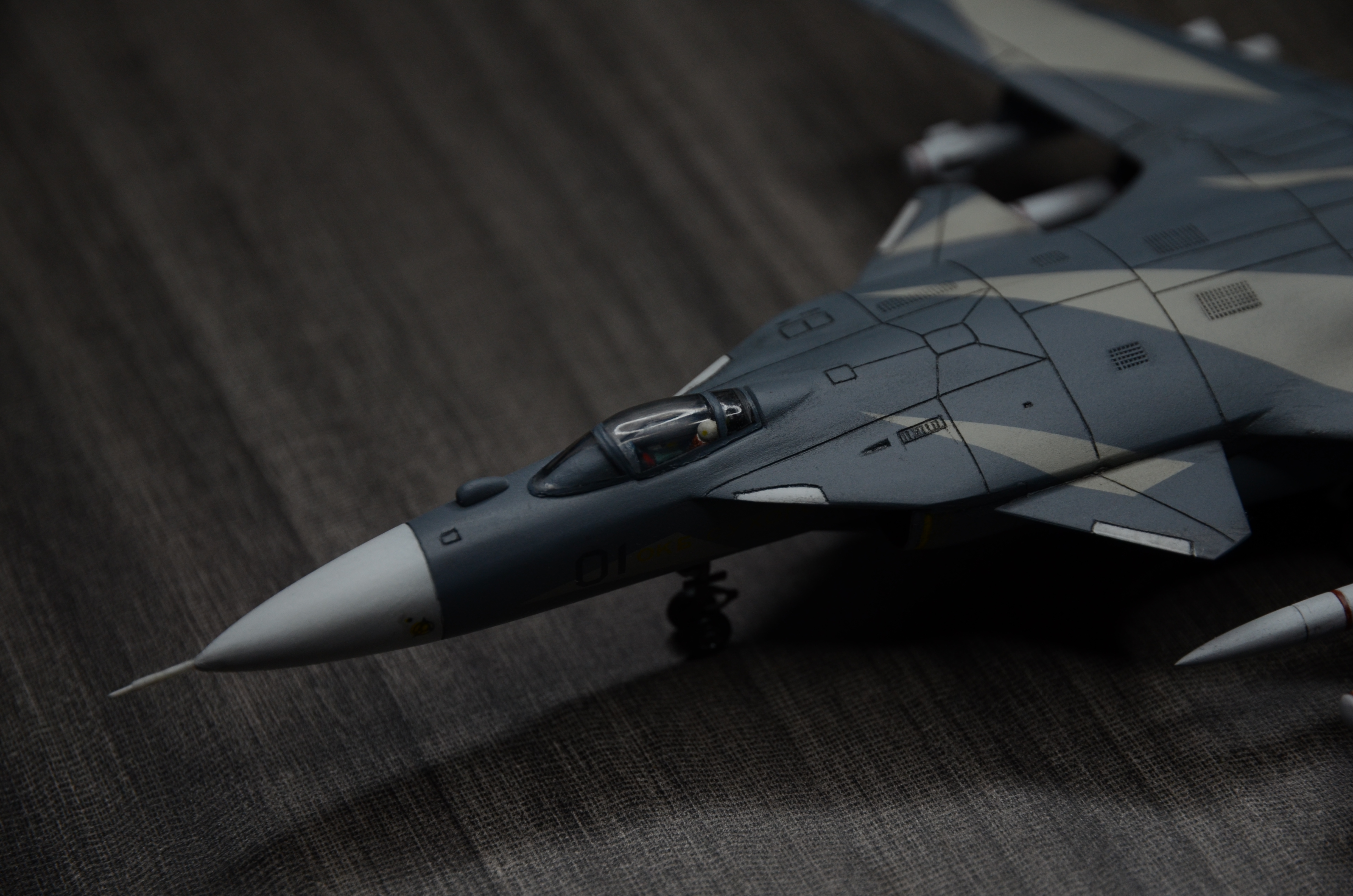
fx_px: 4782
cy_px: 448
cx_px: 676
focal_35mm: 128
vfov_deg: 10.7
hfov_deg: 16.1
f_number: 5.6
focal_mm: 85
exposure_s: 1/60
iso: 400
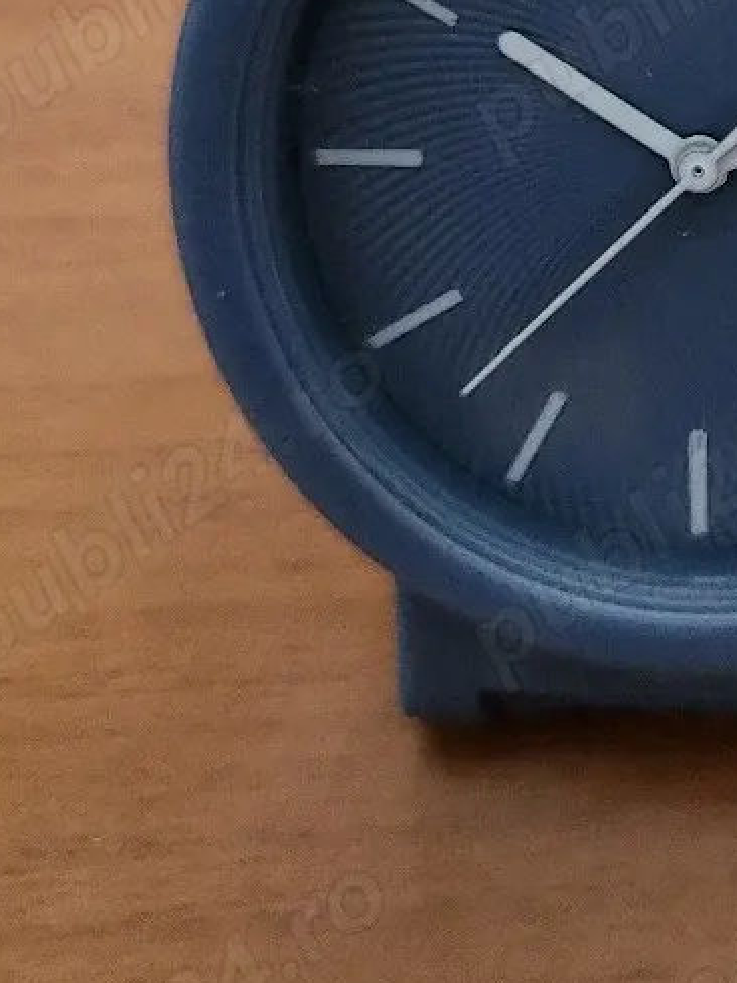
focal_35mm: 71
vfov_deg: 26.3
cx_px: 822
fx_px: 2016
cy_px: 63
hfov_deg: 19.8
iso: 640
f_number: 1.8
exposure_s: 1/25.1
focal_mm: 5.4
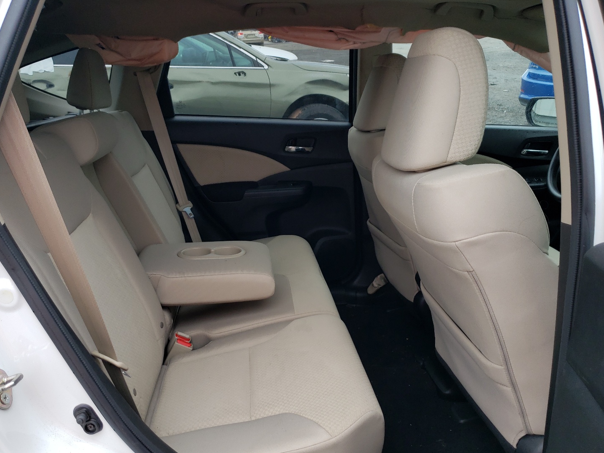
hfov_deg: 61.6
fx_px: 506
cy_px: 251
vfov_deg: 48.2
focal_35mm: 29
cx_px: 287
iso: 50
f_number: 1.5
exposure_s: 1/141
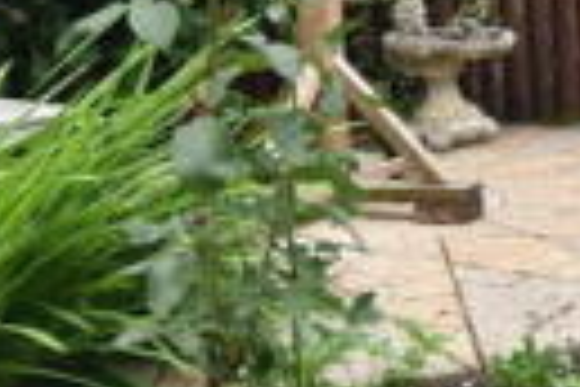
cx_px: 690
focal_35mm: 76
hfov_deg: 24.3
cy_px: -52
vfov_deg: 17.3
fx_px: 1224
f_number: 5.6
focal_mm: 10
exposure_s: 1/250
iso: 280
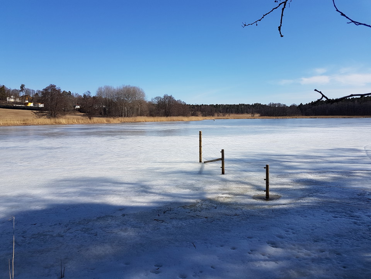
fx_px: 279
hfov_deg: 67.3
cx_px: 186
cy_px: 140
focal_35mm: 26
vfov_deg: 53.1
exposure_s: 1/2560
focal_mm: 4.2
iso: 40
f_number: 1.7
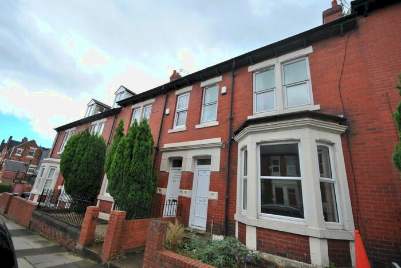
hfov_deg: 100.3
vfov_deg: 77.4
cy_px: 134
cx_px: 200
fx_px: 167
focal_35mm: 15
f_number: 6.3
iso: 100
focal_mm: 10
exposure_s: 1/160
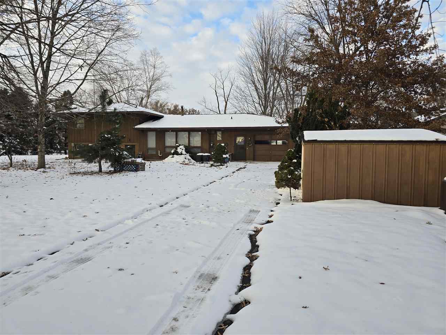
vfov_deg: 58.9
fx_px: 296
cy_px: 168
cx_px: 223
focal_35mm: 23
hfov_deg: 73.9
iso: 16
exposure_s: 1/180
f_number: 1.7
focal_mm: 6.3
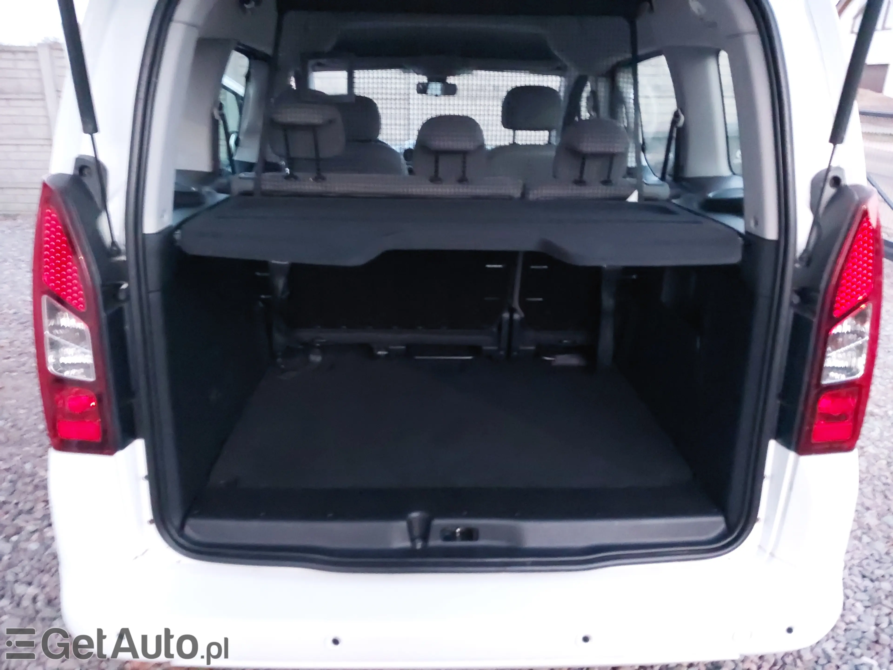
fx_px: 774
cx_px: 446
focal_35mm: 30
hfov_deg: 60.0
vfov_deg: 46.8
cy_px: 335
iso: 1250
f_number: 1.8
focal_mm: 4.6
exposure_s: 1/20
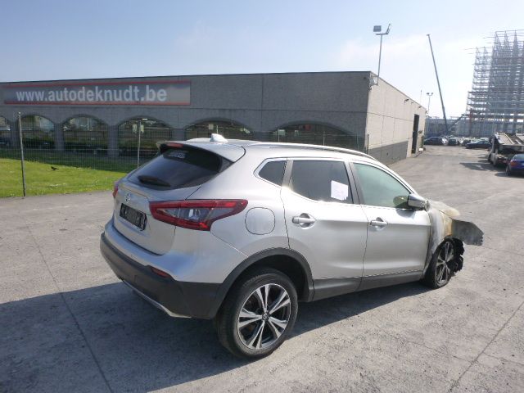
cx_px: 262
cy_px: 196
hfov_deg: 69.4
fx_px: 378
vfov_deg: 54.9
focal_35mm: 25
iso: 160
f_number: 3.9
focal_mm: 4.5
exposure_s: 1/640
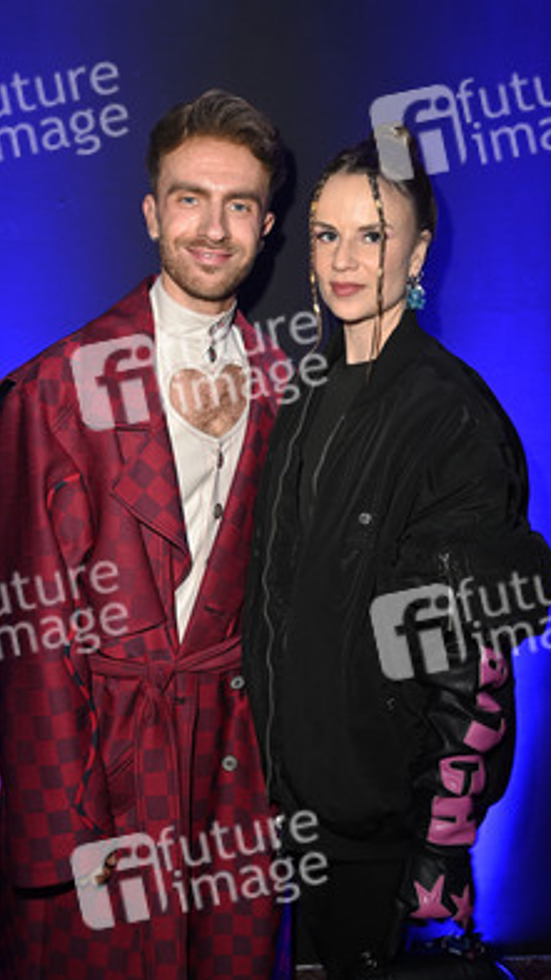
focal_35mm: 32
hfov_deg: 36.7
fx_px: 831
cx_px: 272
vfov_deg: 61.0
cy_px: 496
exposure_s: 1/40
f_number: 5.6
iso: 2000
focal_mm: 30
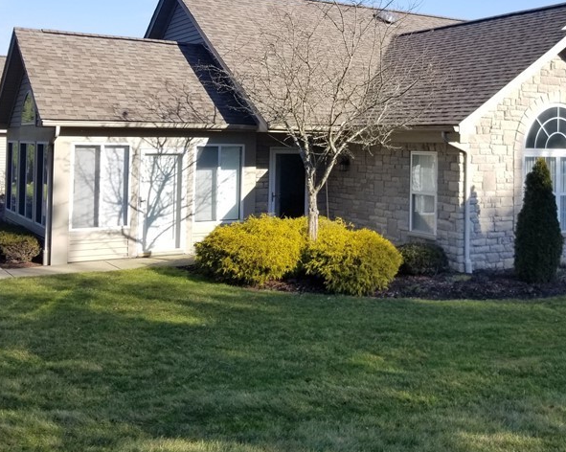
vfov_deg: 33.5
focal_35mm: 44
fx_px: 737
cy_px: 115
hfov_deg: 41.7
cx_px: 358
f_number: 1.7
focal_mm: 4.25
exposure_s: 1/1280
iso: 50
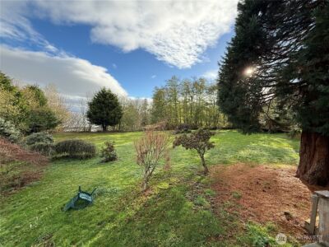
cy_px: 124
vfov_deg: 85.7
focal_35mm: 14
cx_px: 164
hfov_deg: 102.1
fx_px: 133
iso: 64
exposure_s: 1/799
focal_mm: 2.22
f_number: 2.2
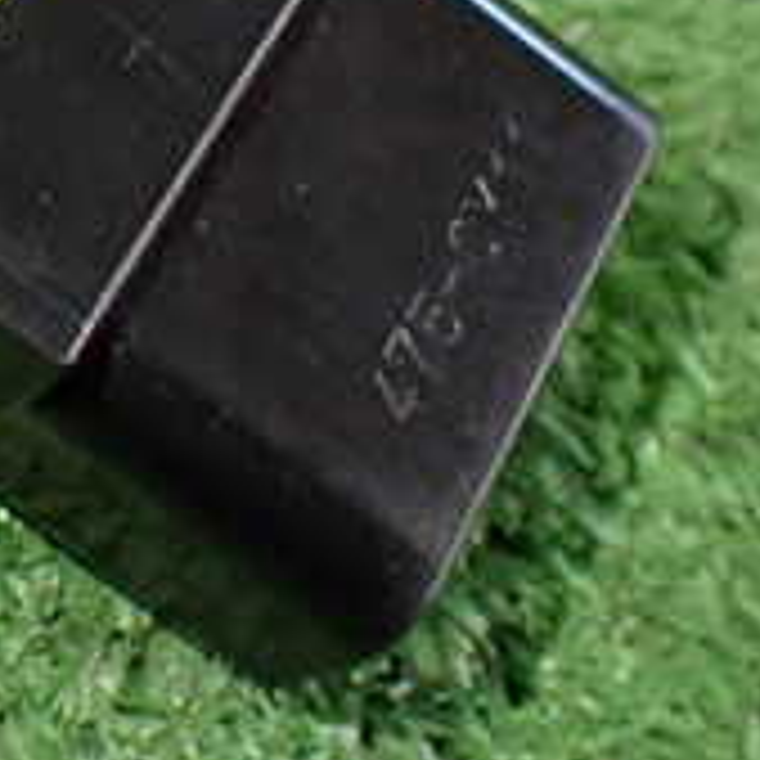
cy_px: -135
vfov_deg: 17.7
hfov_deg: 17.8
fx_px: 2335
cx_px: -103
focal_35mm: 94
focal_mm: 5.4
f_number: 2.3
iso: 640
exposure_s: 1/125
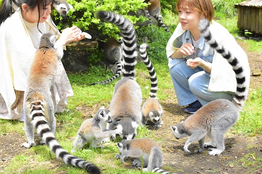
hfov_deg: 35.6
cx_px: 113
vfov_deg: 24.2
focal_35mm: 56
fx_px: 408
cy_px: 77
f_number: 6.3
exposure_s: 1/2000
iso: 3200
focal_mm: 32
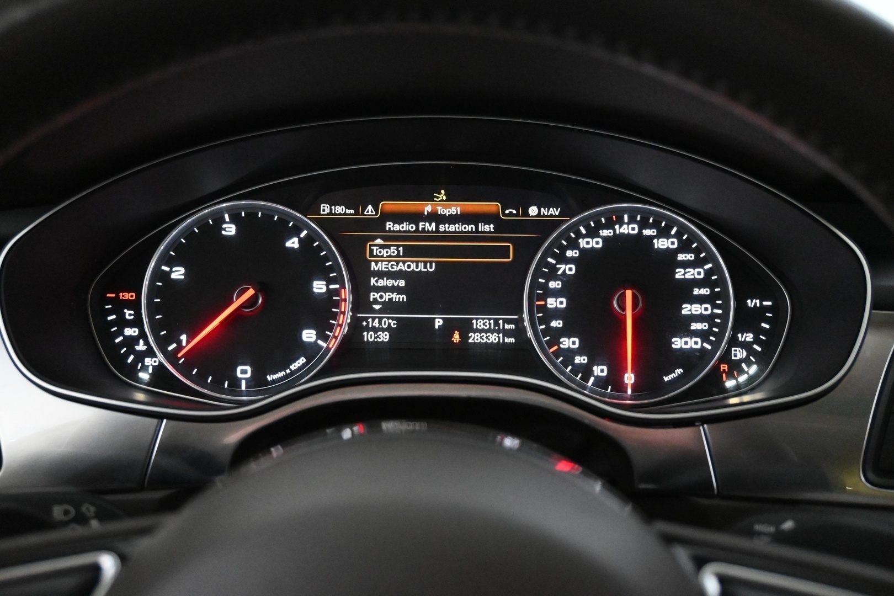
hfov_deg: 59.5
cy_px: 298
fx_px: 782
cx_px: 447
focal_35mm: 32
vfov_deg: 41.7
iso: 8000
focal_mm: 21
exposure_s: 1/60
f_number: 4
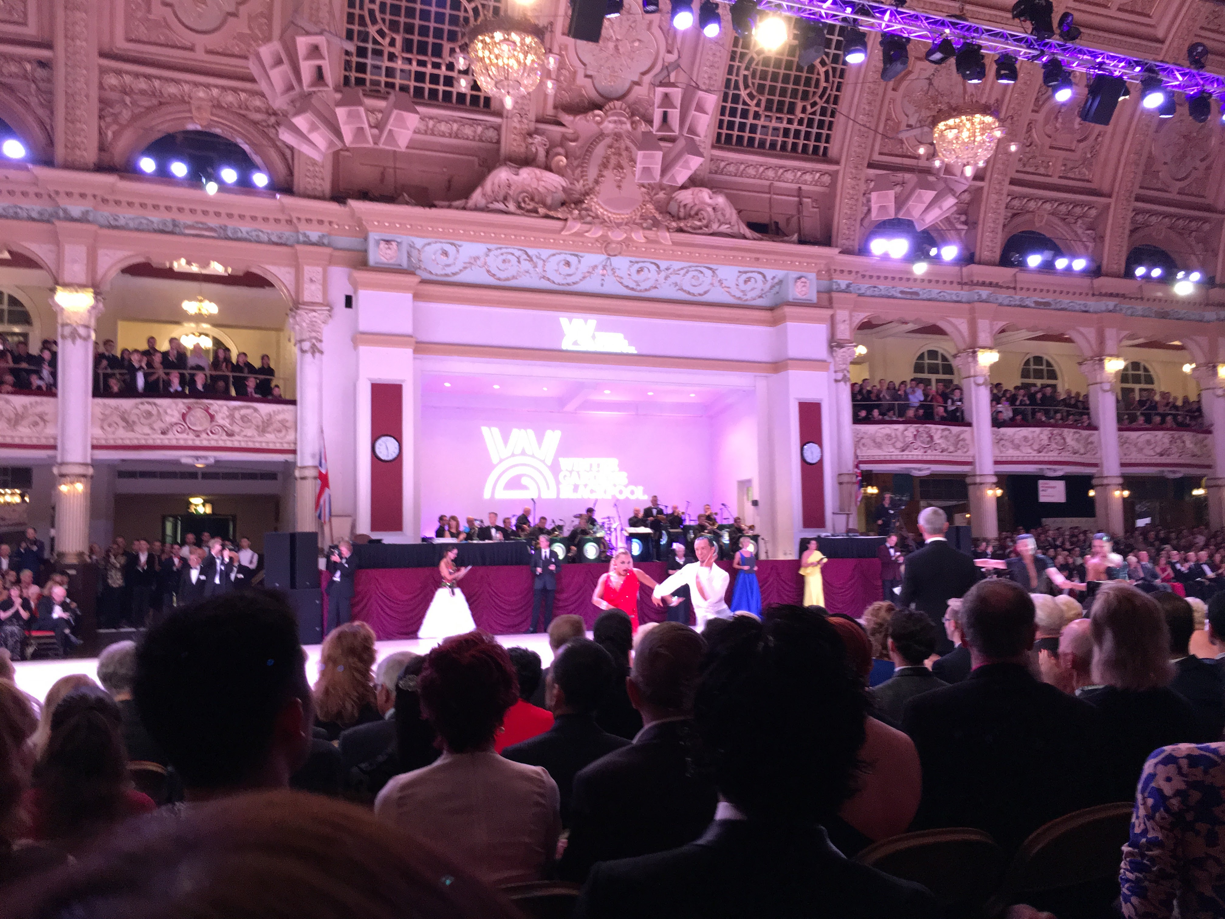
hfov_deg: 61.7
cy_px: 460
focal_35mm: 29
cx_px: 612
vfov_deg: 48.2
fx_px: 1026
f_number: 2.2
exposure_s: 1/33
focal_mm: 4.15
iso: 200
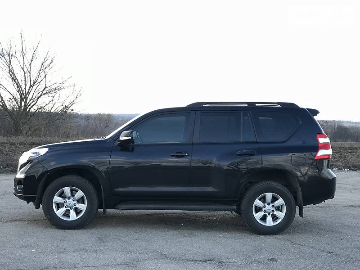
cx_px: 180
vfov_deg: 25.7
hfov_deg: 33.8
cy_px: 135
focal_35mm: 57
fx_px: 593
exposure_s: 1/100
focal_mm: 6.6
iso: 32
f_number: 2.8
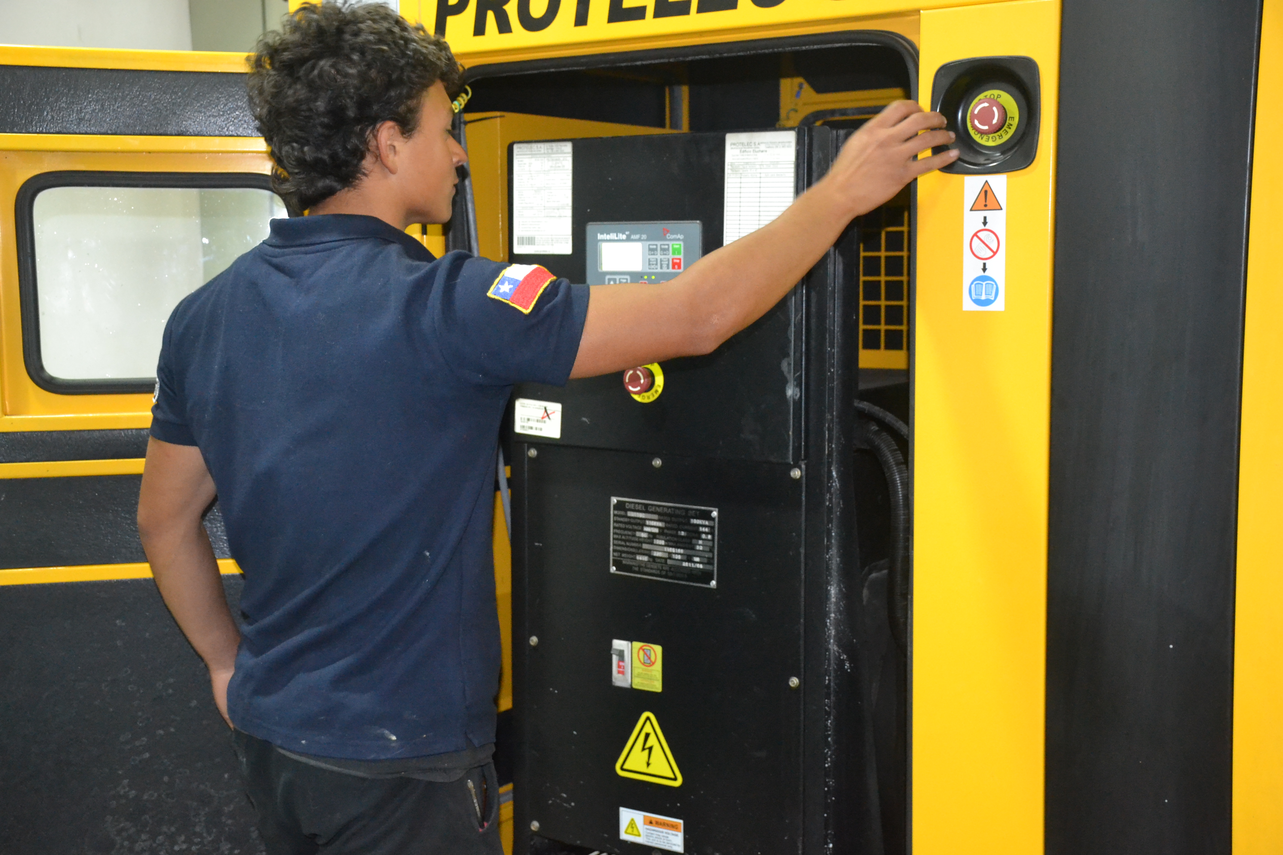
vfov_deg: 28.1
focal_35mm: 48
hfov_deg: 41.1
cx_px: 642
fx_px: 1711
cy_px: 428
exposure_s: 1/30
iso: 3200
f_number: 4
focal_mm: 32
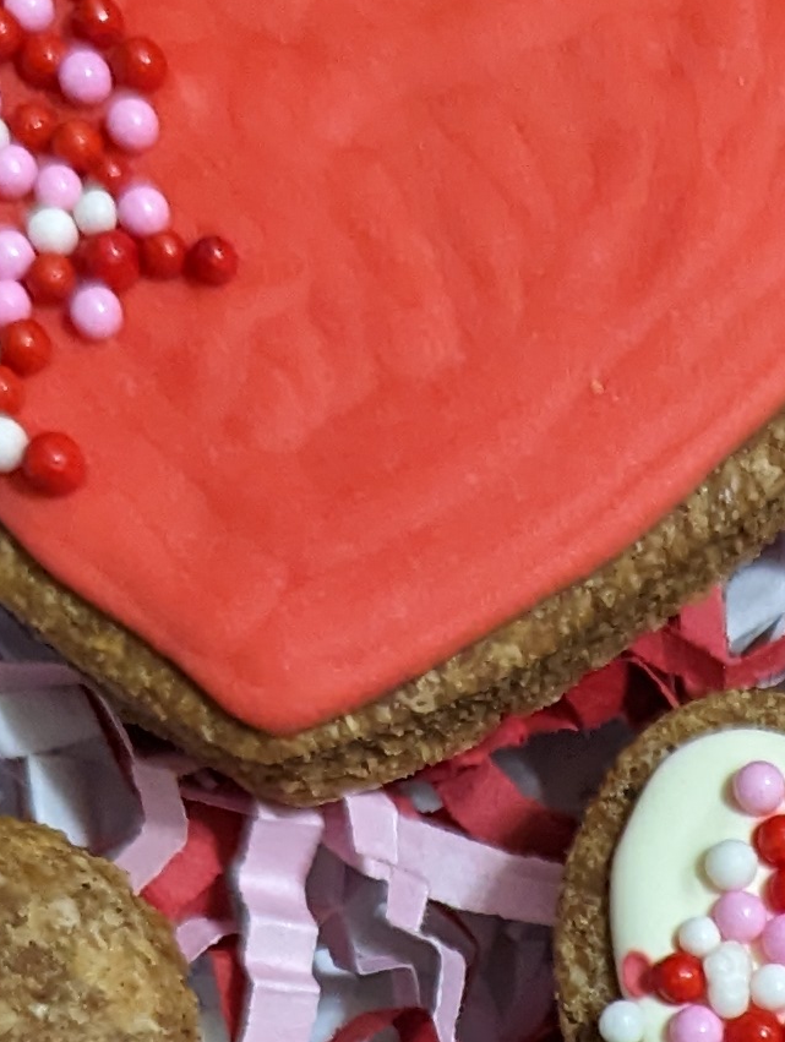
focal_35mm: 115
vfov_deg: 15.7
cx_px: 1001
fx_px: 3468
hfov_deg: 12.5
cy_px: 1561
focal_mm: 6.81
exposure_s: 1/120
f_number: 1.85
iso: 1414
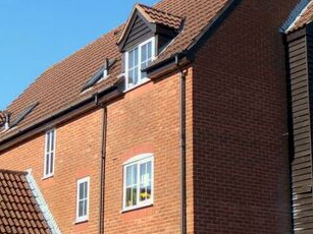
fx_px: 741
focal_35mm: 82
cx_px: 198
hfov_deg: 23.8
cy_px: 115
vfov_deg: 18.0
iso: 100
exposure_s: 1/400
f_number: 4
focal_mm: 6.4
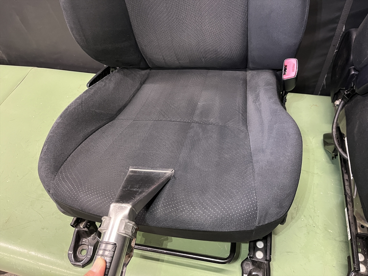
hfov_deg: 67.3
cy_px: 138
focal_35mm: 26
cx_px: 184
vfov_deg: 53.1
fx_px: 276
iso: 500
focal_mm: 5.1
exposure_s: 1/40
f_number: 1.6
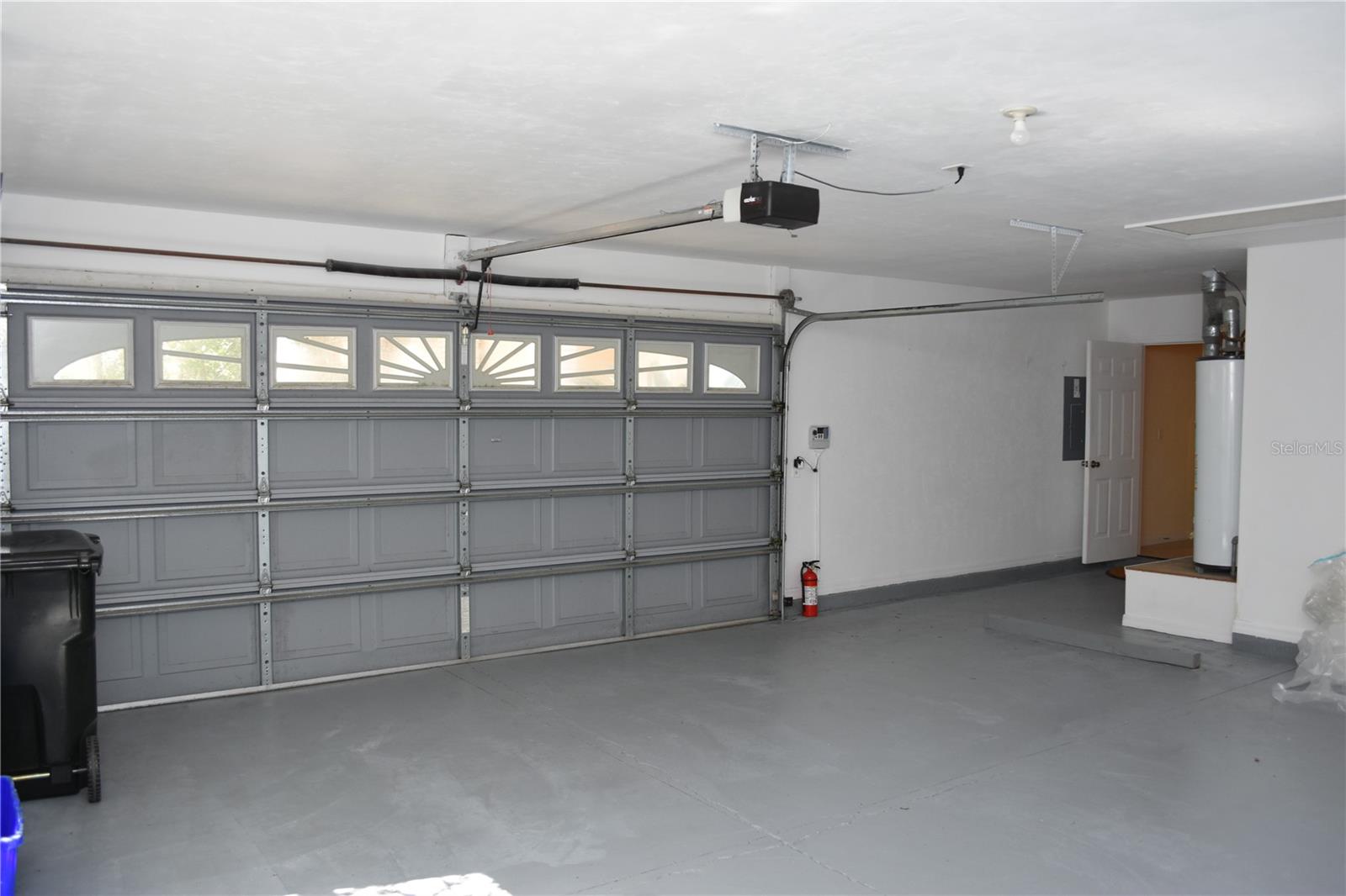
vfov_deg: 47.9
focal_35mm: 27
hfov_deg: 67.4
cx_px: 673
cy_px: 448
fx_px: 1009
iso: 450
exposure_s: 1/60
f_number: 4
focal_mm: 18
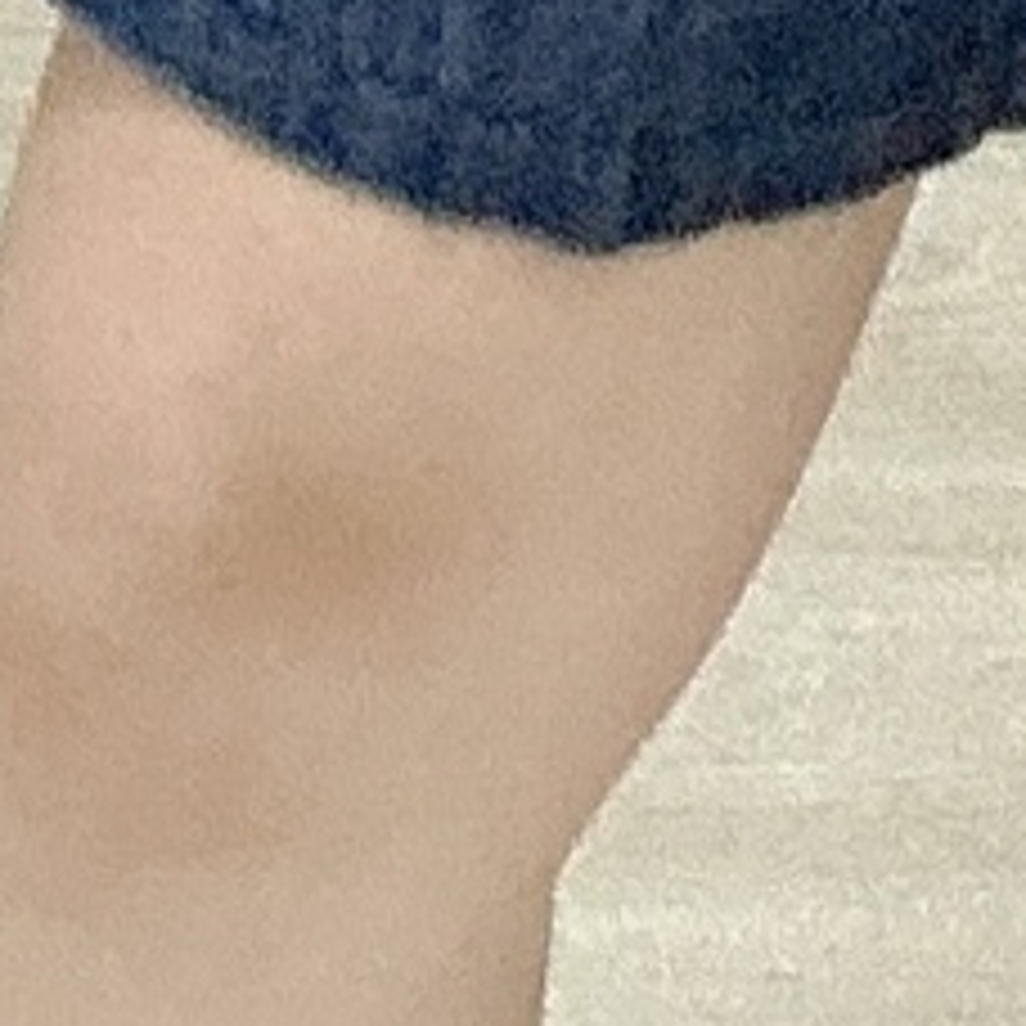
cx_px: 1696
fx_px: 7176
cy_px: -3699
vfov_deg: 6.1
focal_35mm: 214
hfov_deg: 8.0
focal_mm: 2.69
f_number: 1.9
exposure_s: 1/50
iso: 100
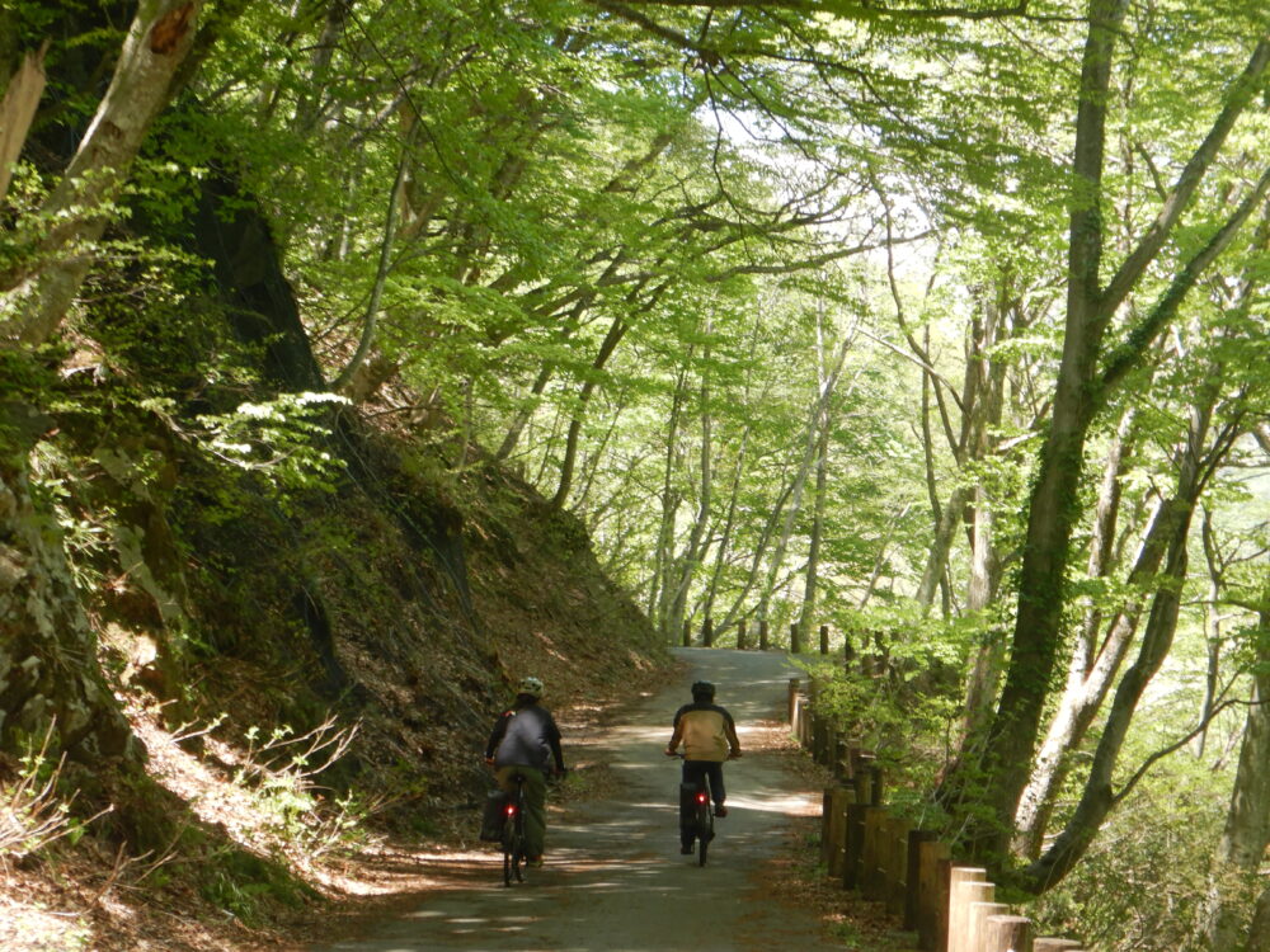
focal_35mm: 101
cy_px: 476
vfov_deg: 14.6
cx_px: 635
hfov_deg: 19.4
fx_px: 3706
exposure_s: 1/80
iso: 125
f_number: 4.8
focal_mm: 18.1
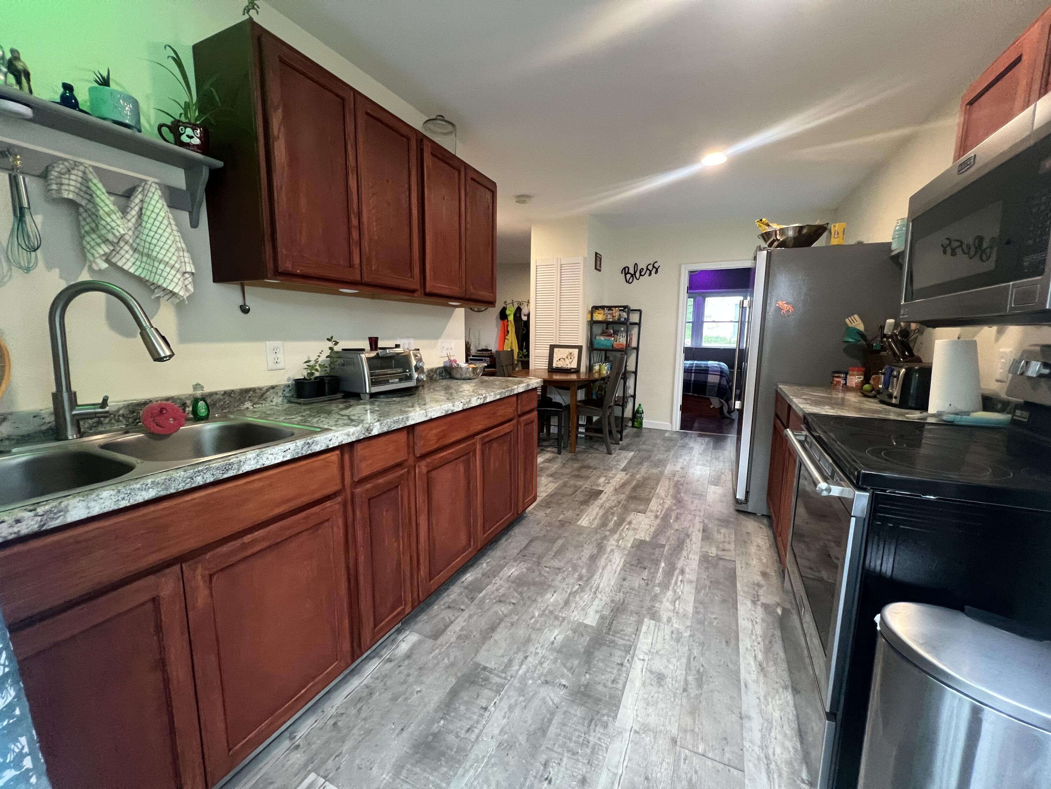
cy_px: 394
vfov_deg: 89.9
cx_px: 526
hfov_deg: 106.2
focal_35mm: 13
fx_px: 395
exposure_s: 1/42
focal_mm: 1.57
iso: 400
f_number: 1.8
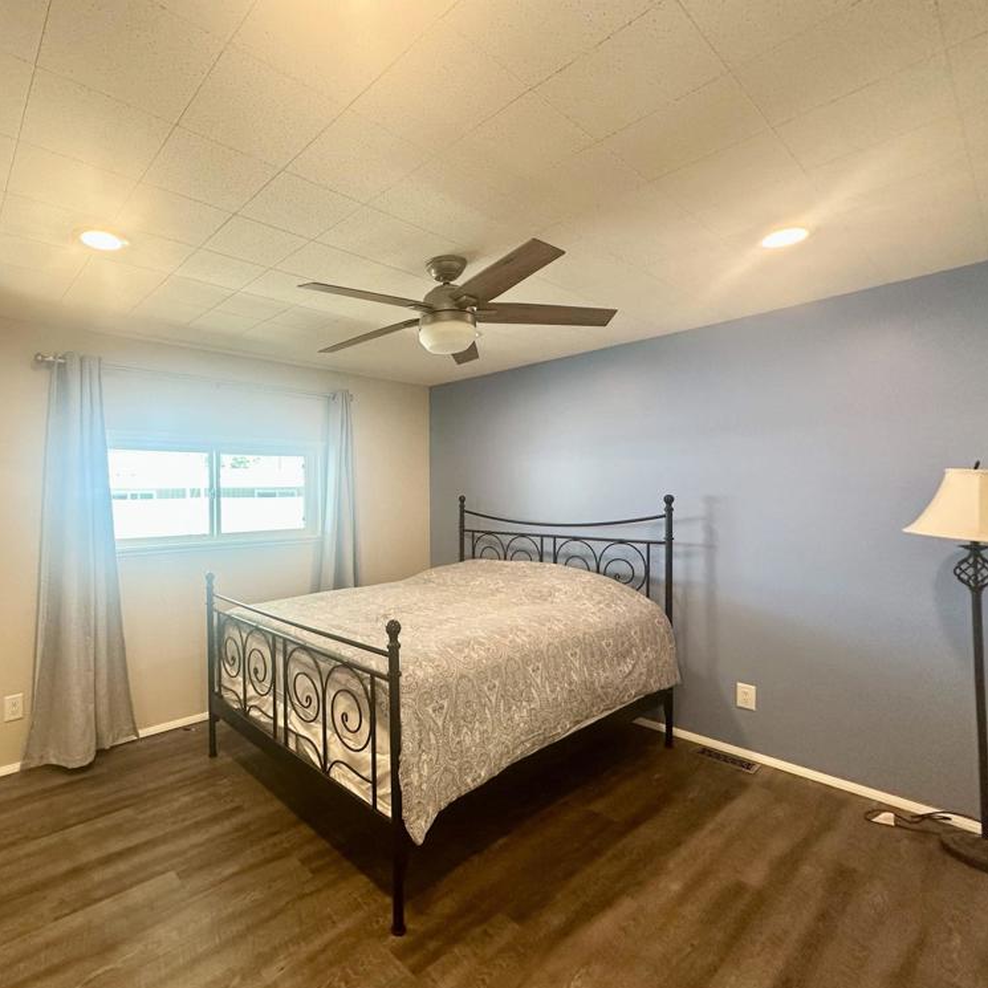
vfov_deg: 84.0
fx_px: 549
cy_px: 499
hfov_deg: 82.1
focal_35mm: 17
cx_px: 359
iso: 200
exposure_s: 1/120
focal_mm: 2.22
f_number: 2.2
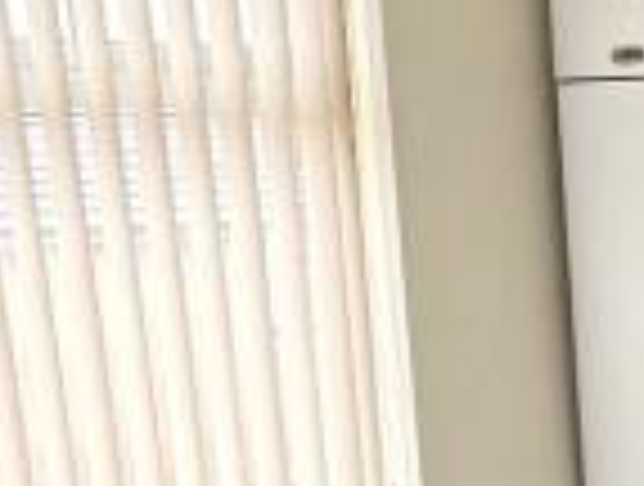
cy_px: 855
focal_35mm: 100
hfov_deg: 18.3
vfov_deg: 13.4
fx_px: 1865
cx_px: 824
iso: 100
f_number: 2.2
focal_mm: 2.22
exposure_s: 1/100
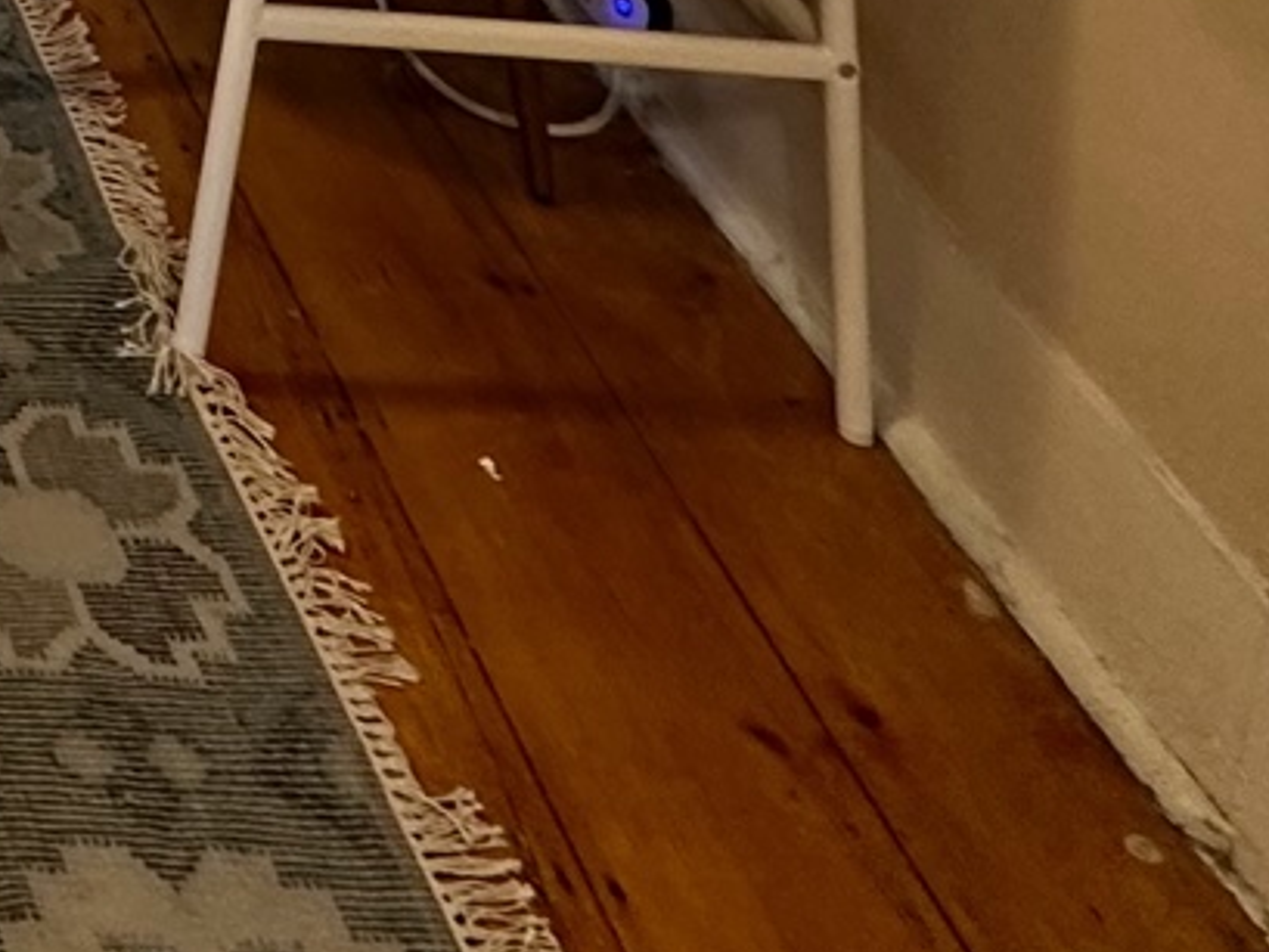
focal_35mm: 69
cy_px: -1126
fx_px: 2530
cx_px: -841
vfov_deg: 15.4
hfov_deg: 21.4
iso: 160
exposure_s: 1/60
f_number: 2.2
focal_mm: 2.22
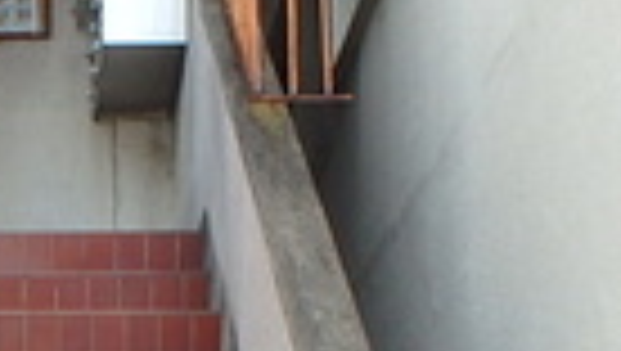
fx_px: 1912
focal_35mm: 116
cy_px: 812
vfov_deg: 9.5
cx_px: -76
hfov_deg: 17.7
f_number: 3.5
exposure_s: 1/160
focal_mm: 3.7
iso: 125
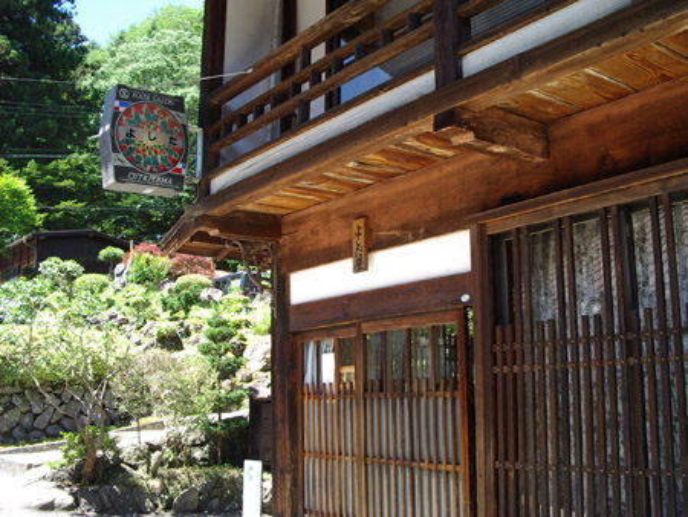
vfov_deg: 37.8
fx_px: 756
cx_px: 344
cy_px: 258
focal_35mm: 38
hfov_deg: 49.0
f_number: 4.8
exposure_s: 1/60
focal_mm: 5.8
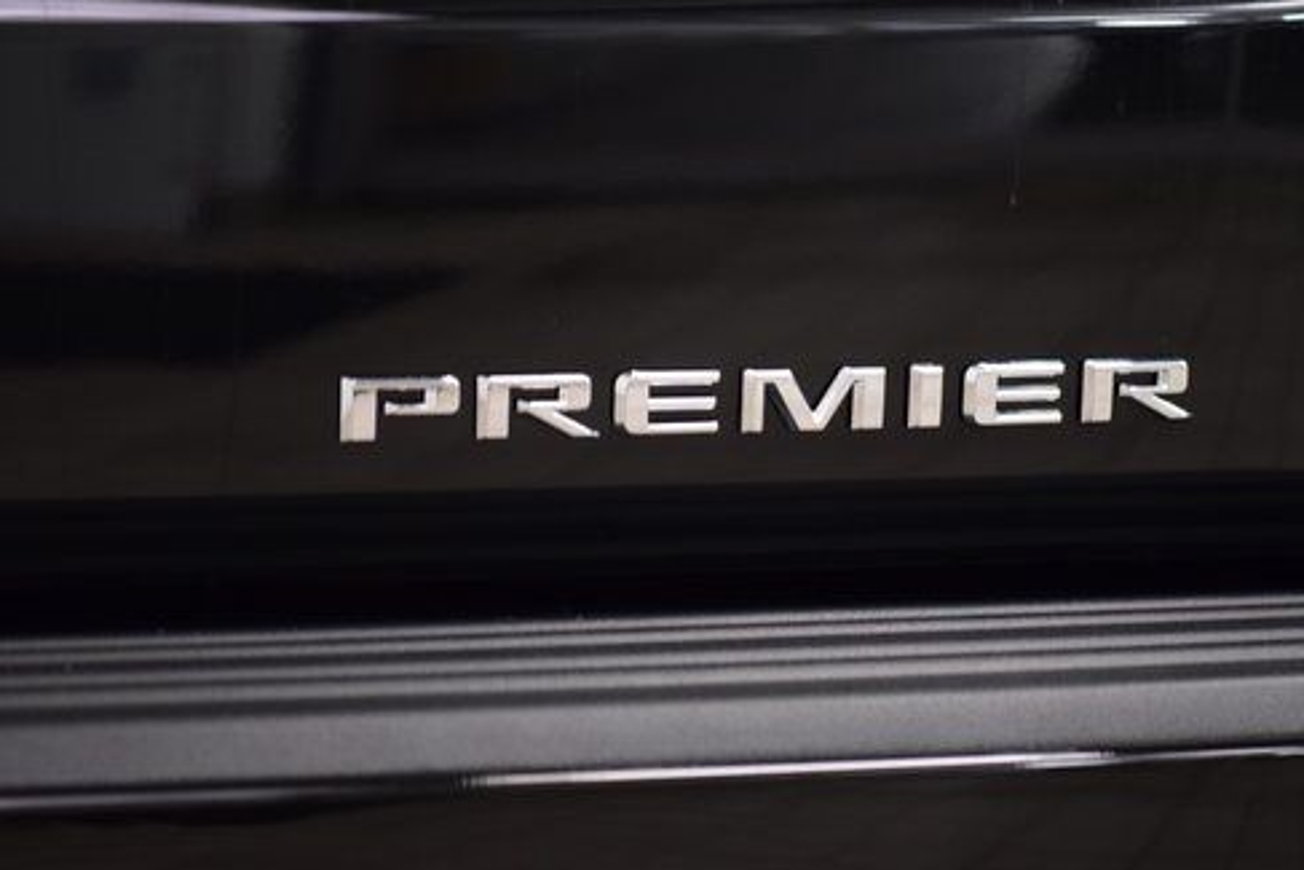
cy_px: 347
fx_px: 5000
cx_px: 726
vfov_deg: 9.9
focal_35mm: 138
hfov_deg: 14.9
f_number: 2.8
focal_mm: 70
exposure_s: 1/80
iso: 1600
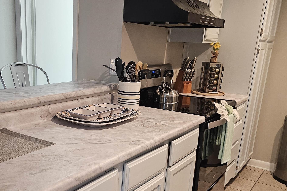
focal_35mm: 39
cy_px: 129
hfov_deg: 48.7
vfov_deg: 33.9
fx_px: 311
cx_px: 95
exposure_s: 1/120
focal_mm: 6.3
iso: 640
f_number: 1.7
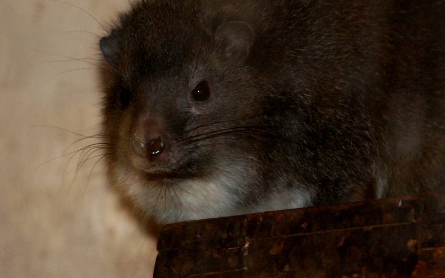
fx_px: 3225
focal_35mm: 266
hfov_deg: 7.9
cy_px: 70
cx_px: 262
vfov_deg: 4.9
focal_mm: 100
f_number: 5
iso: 1000
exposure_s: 1/60
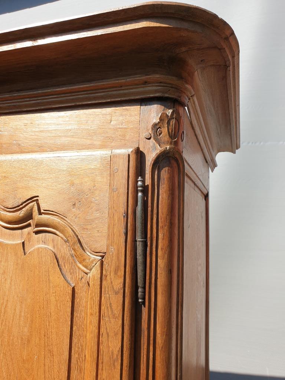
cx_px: 142
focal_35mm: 26
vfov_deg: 67.3
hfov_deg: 53.1
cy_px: 190
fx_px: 285
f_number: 2.4
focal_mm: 4.3
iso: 50
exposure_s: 1/883
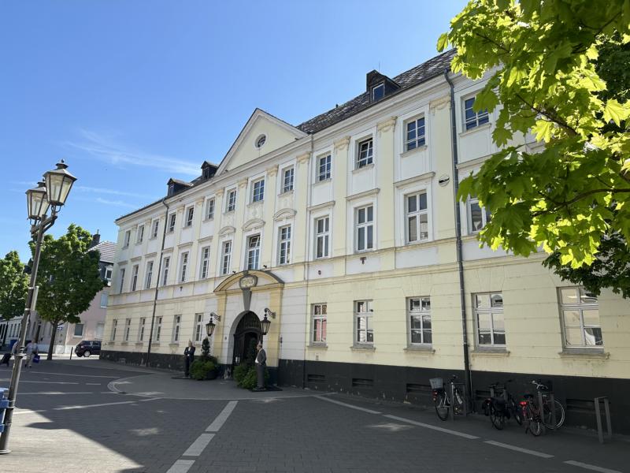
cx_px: 315
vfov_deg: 56.8
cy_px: 236
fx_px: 437
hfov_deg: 71.6
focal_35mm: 24
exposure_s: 1/2809
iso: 80
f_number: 1.78
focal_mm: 6.86
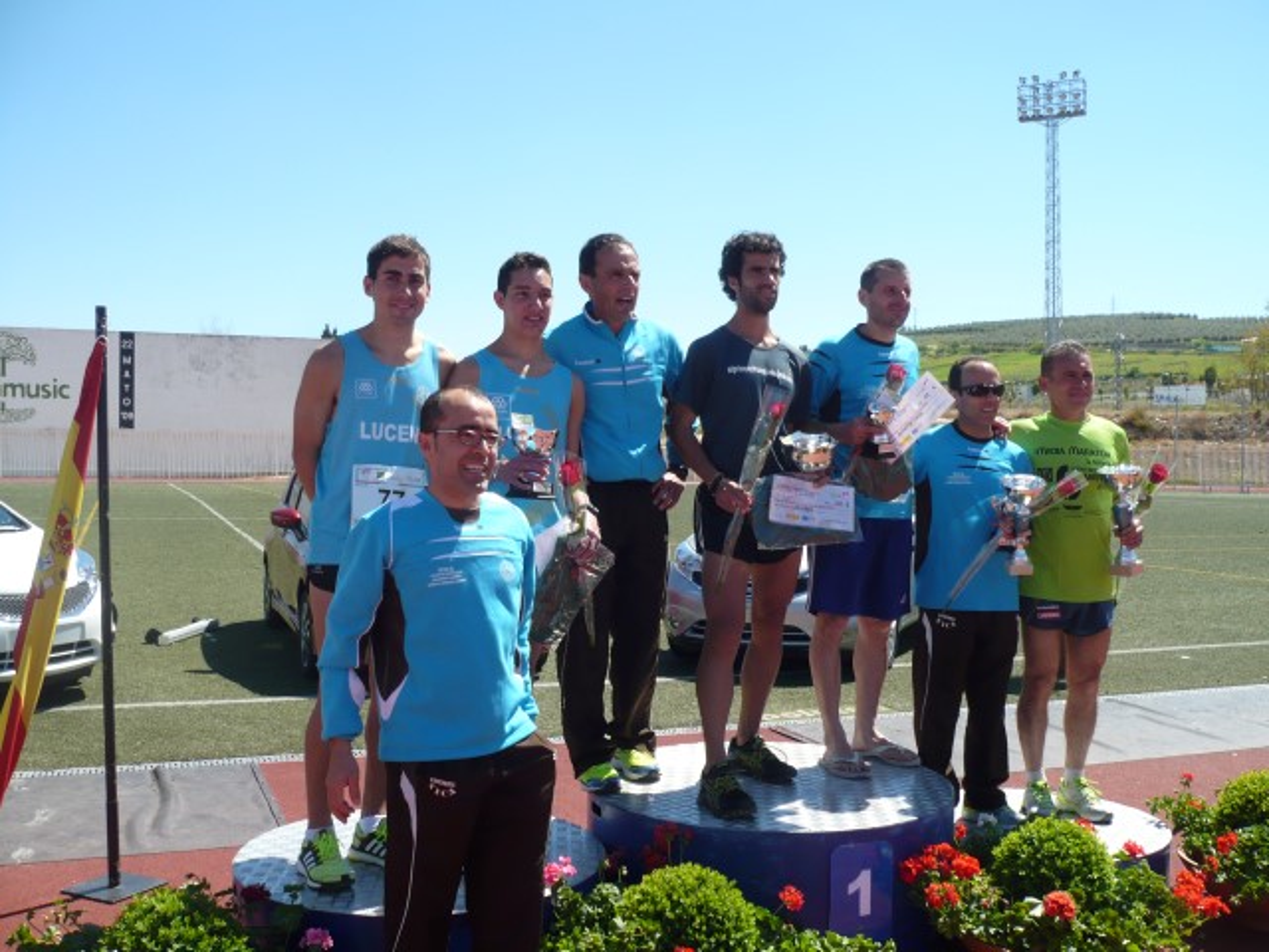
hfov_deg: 52.6
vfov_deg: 40.7
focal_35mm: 35
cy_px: 476
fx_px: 1283
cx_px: 634
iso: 100
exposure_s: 1/125
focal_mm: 5.8
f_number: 8
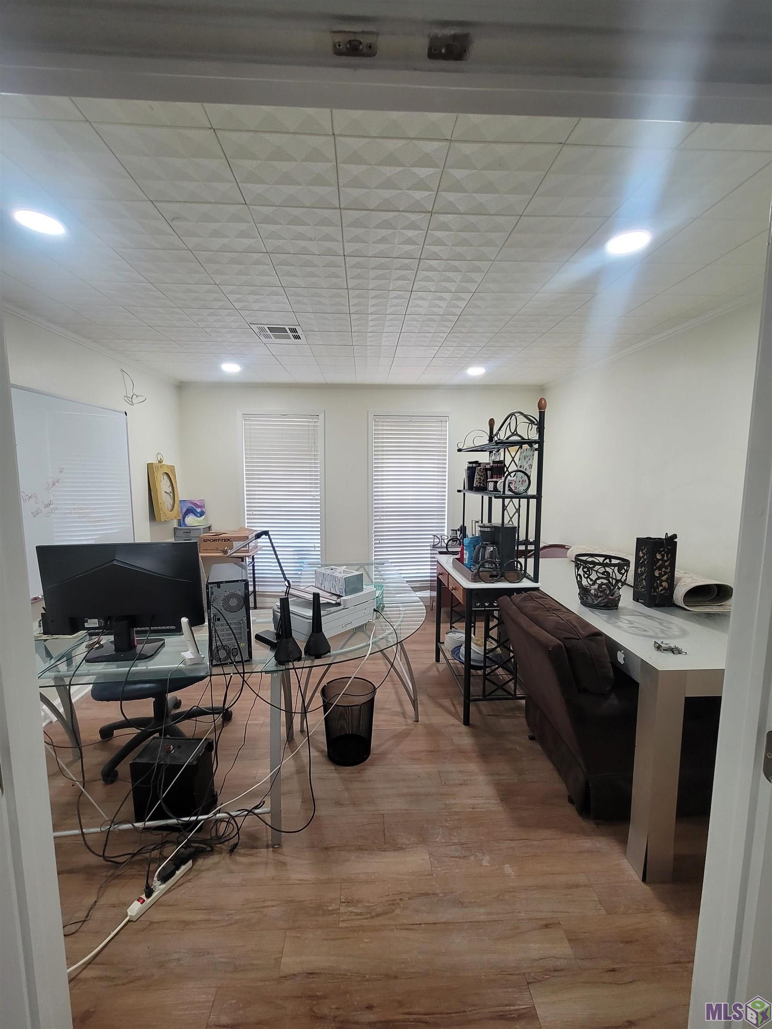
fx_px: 387
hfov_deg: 89.9
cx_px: 386
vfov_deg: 106.2
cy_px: 514
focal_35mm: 13
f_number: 2.2
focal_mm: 2.2
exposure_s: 1/60
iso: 250
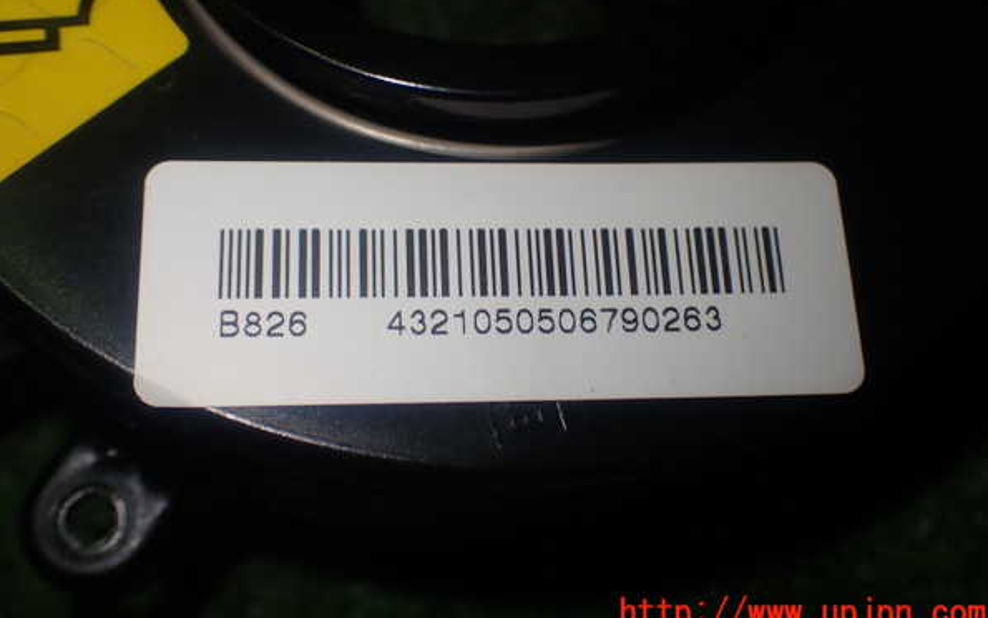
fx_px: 1266
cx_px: 496
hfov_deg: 42.6
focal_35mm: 47
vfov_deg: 27.4
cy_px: 261
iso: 100
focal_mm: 7.84
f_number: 2.9
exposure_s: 1/80
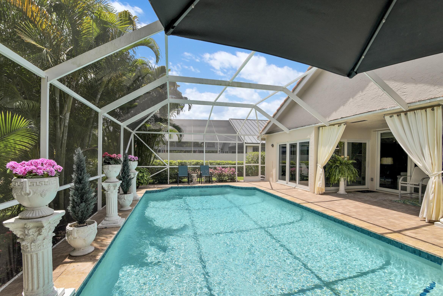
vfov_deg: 73.8
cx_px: 222
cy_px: 148
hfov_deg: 96.7
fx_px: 197
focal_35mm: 16
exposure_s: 1/500
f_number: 8
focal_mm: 16
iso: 200
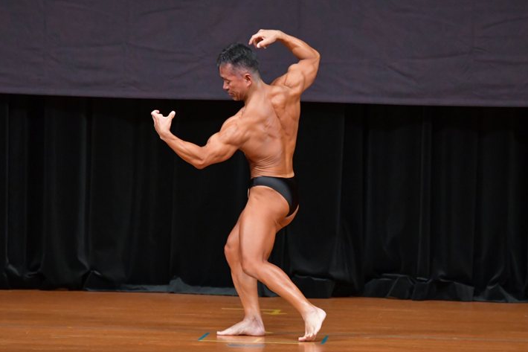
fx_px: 4560
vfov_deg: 4.4
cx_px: 248
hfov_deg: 6.6
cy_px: 179
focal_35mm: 311
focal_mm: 190
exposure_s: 1/400
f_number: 5.6
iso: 5000
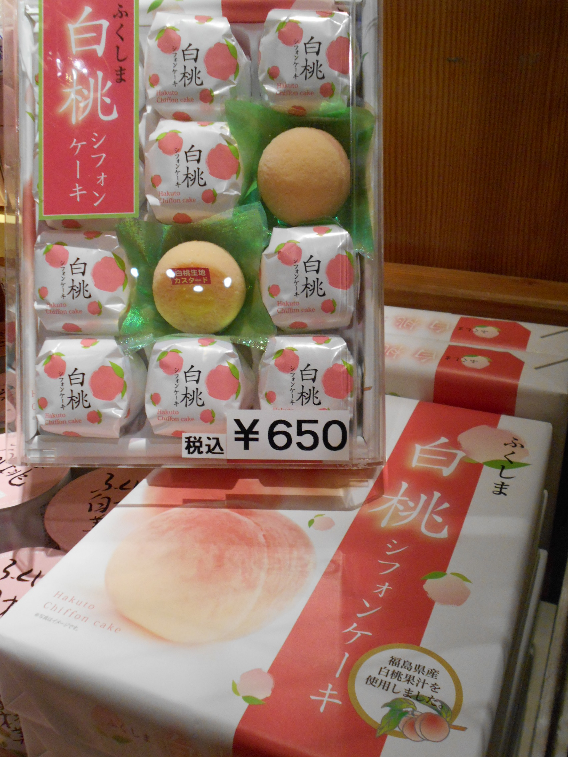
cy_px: 378
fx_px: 700
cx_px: 284
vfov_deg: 56.8
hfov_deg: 44.2
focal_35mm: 32
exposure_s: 1/20
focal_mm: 5.8
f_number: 3.6
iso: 400
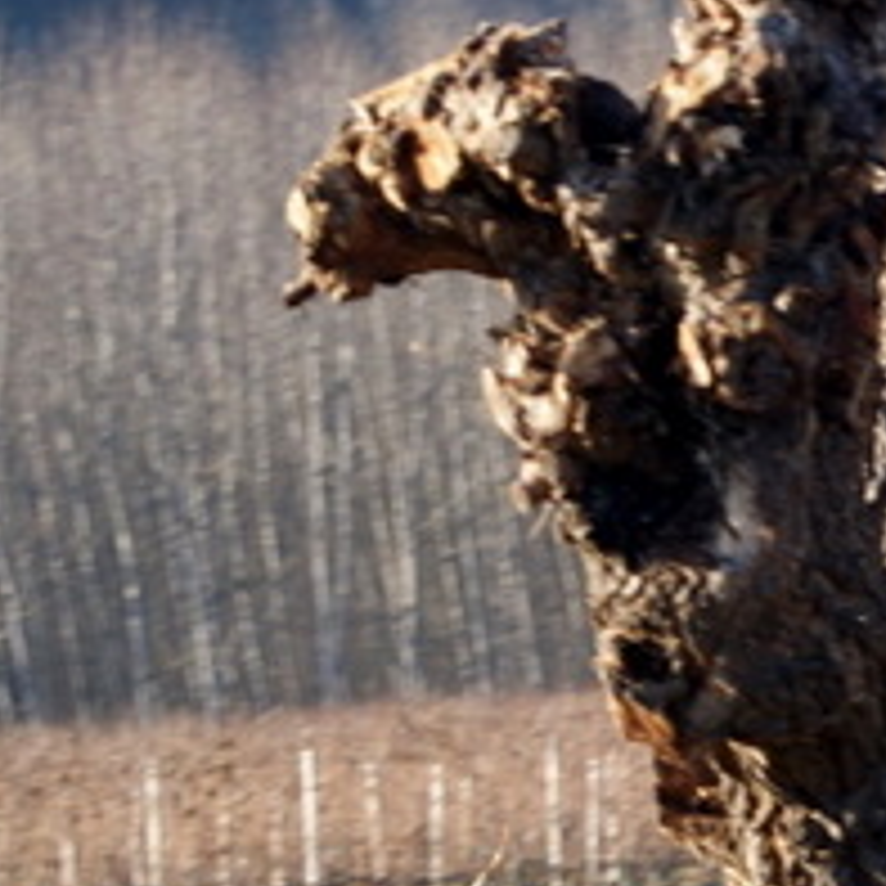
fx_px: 8274
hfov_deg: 6.0
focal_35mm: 286
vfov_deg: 6.1
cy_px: 576
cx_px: 1435
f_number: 5.6
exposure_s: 1/200
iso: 200
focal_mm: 55
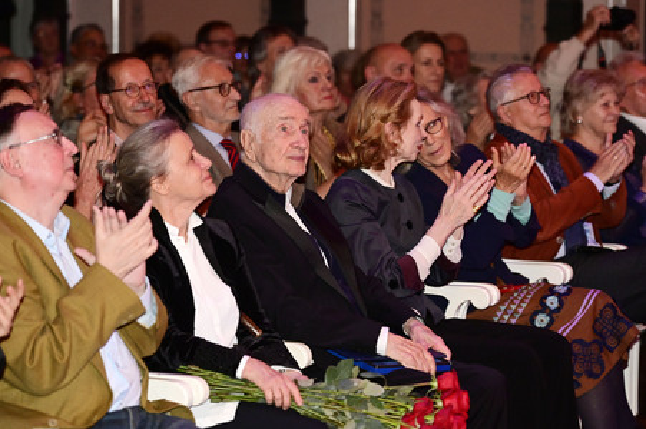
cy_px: 214
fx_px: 1972
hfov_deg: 18.6
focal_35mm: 110
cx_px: 323
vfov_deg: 12.4
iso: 8000
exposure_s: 1/200
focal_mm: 110
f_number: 4
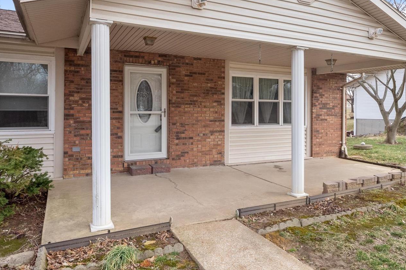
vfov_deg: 46.2
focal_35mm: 28
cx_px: 221
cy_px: 109
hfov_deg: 65.4
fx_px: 316
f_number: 10
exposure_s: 1/100
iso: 400
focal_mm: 11
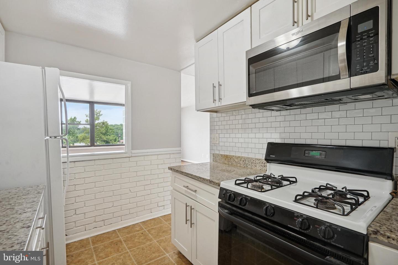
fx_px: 177
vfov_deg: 73.7
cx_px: 199
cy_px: 132
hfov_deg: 96.7
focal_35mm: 16
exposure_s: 1/25
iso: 800
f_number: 8
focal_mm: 16
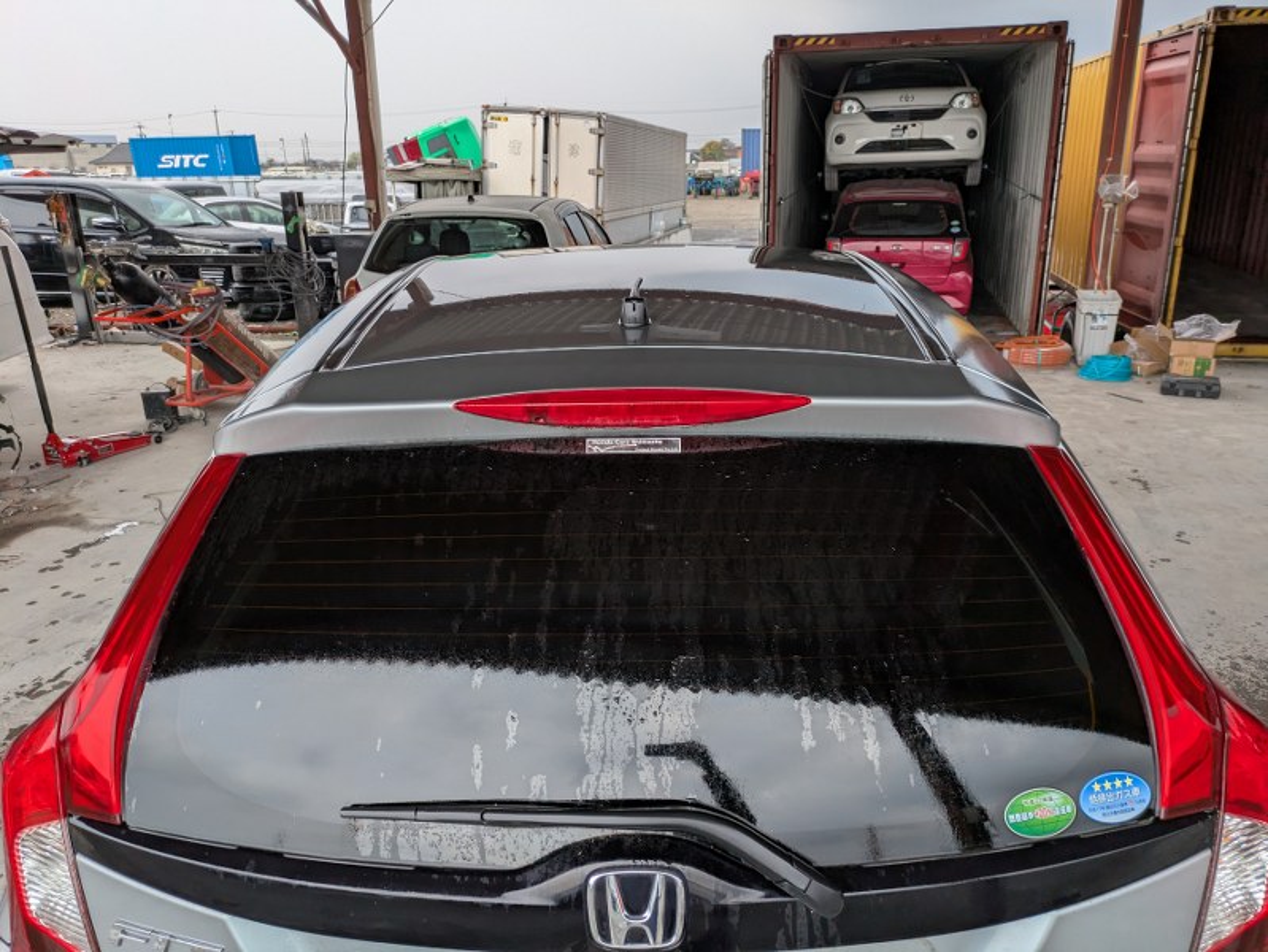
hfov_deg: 69.4
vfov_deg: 54.9
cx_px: 634
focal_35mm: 25
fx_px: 916
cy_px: 476
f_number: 1.89
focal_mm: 5.43
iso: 49
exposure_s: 1/690
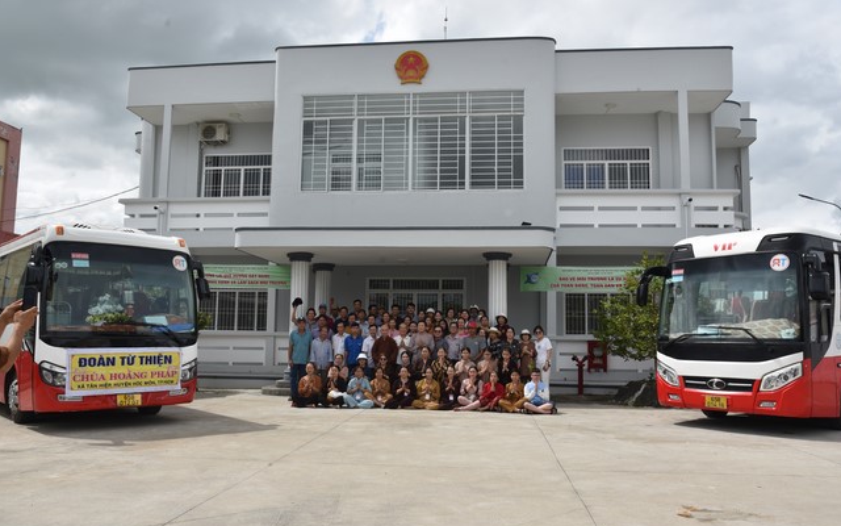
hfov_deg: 64.6
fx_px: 665
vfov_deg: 43.1
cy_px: 262
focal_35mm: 29
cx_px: 423
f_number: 9
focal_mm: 28
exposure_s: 1/320
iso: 200
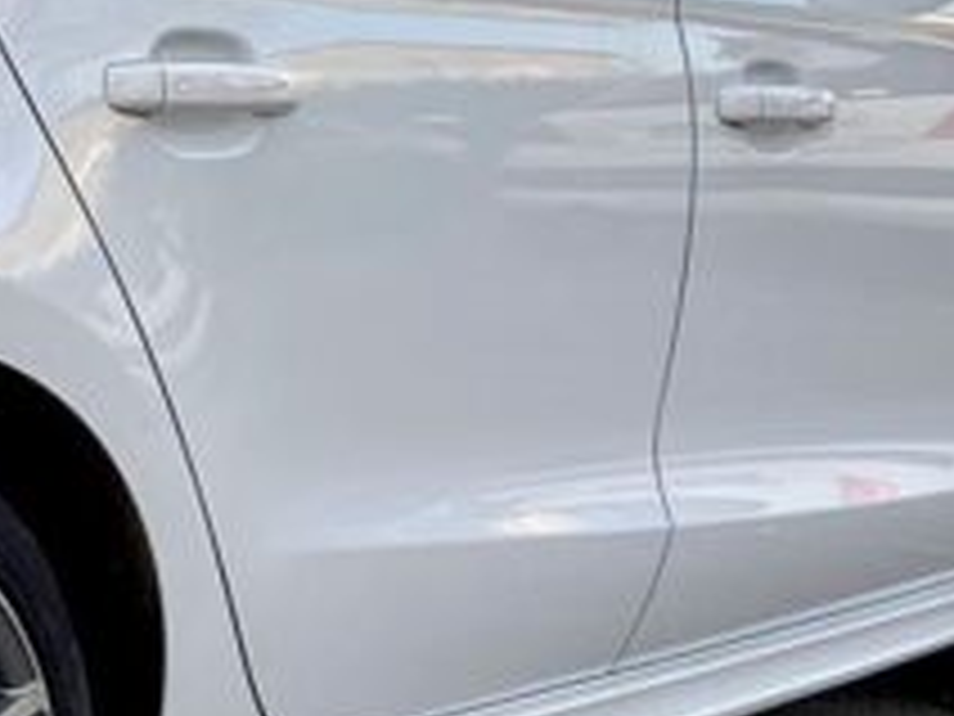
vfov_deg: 15.0
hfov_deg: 18.5
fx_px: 2701
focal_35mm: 98
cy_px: 180
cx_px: -324
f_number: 1.8
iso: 32
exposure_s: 1/458
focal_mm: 4.25
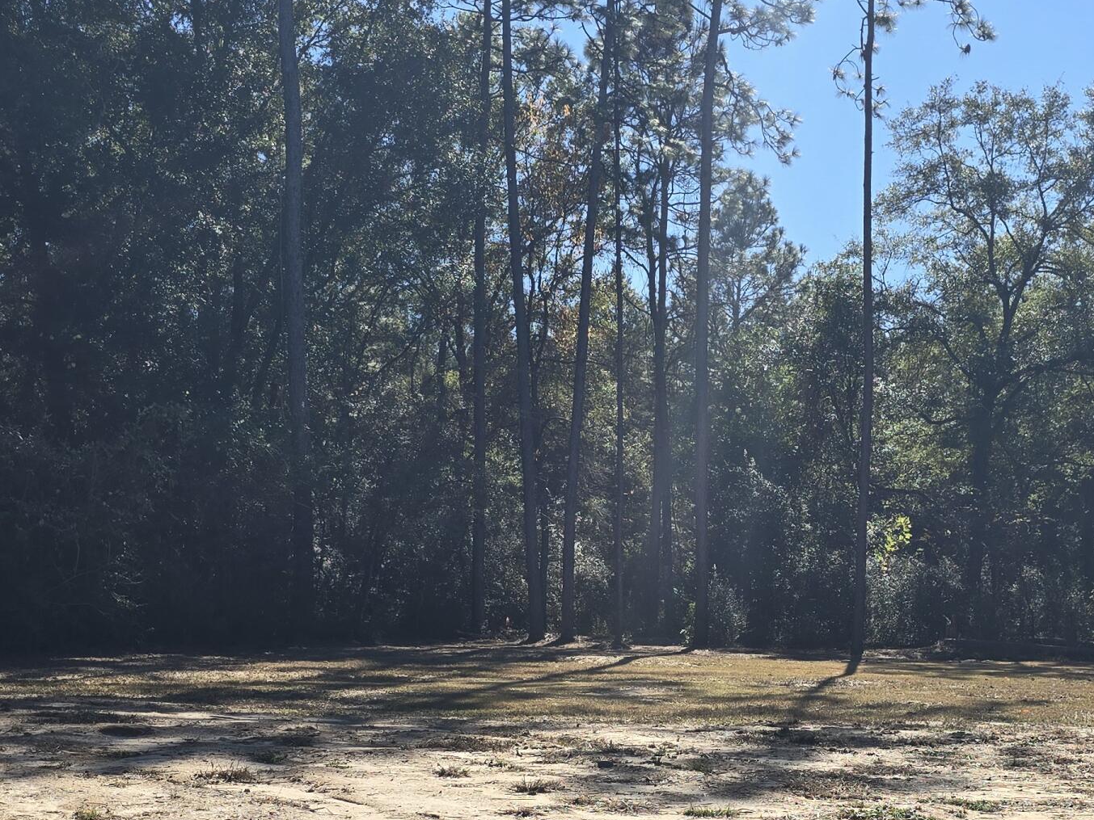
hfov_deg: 37.1
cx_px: 720
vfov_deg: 28.1
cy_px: 633
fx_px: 1612
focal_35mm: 51
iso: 12
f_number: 1.7
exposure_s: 1/812
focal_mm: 6.3
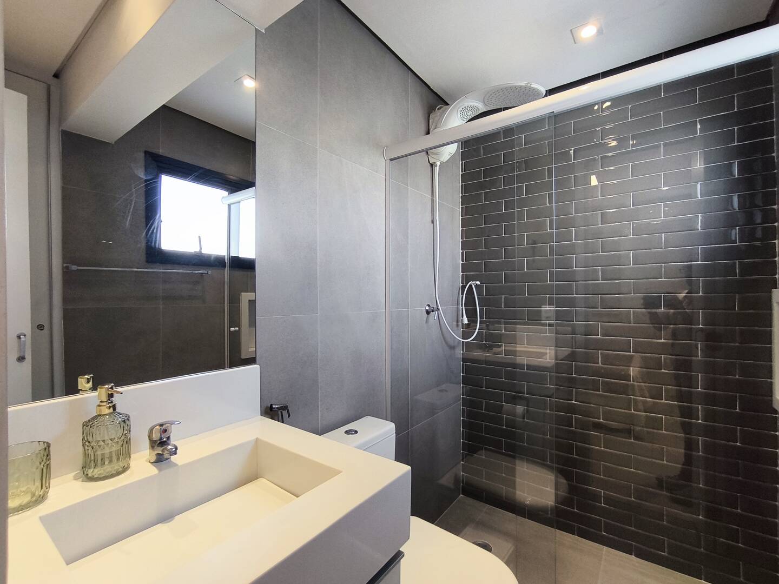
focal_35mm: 16
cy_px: 292
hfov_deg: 94.5
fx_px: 360
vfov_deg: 78.1
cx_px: 390
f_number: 2.2
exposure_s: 1/60
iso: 125
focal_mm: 1.65
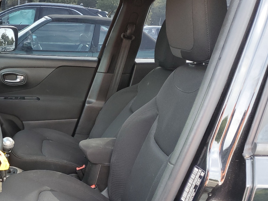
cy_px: 139
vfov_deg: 34.0
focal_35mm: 42
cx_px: 60
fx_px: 325
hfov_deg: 43.1
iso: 83
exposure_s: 1/100
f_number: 1.5
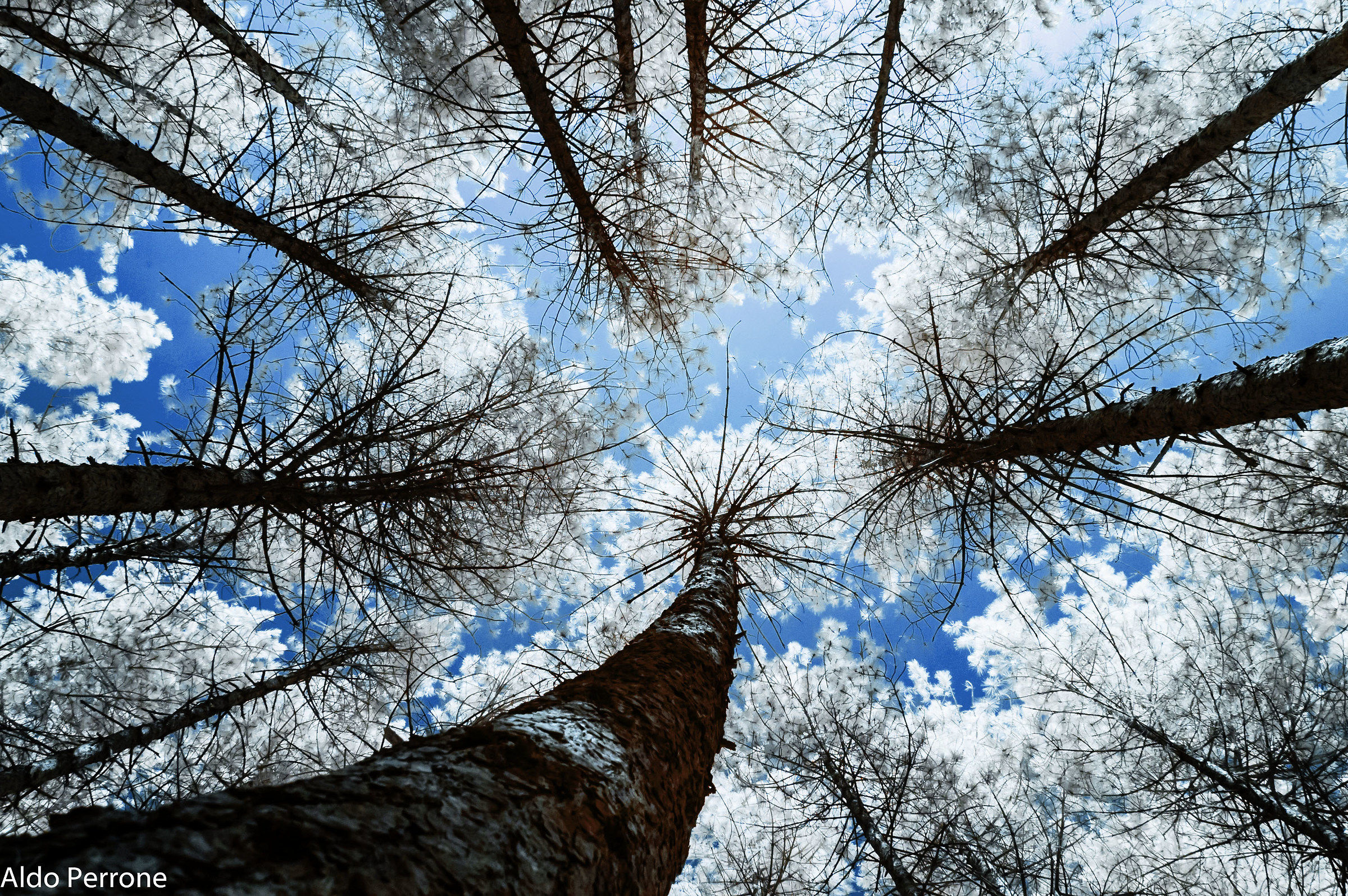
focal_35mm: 39
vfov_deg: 34.1
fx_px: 1459
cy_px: 448
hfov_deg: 49.6
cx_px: 674
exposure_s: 1/400
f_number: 9
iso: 200
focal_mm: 26
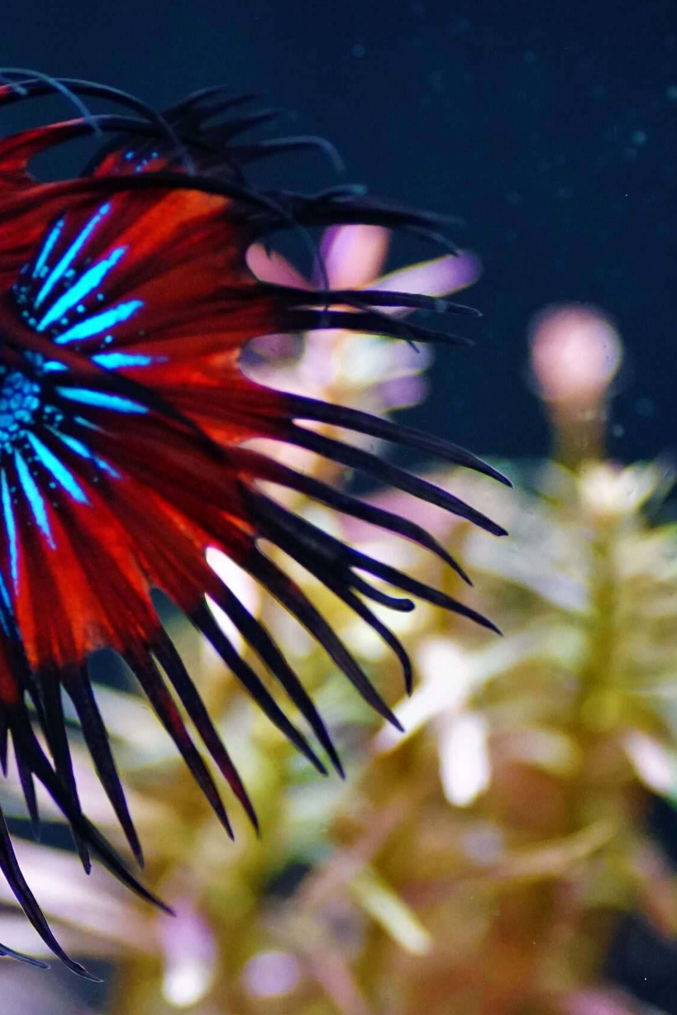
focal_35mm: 203
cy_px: 507
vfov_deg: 10.1
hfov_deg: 6.7
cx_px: -60
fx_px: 5725
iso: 2500
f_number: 2.8
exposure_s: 1/250
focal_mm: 90
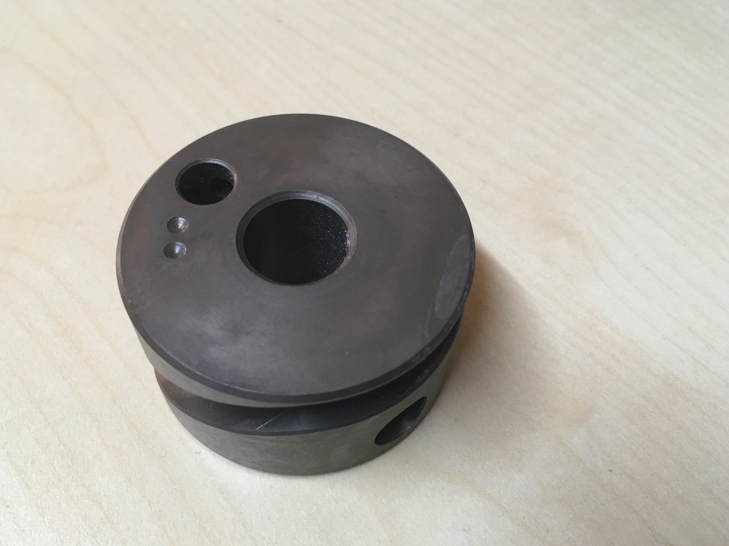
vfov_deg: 42.9
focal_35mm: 33
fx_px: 695
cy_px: 285
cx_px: 332
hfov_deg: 55.3
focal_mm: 4.15
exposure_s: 1/33
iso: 125
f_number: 2.2
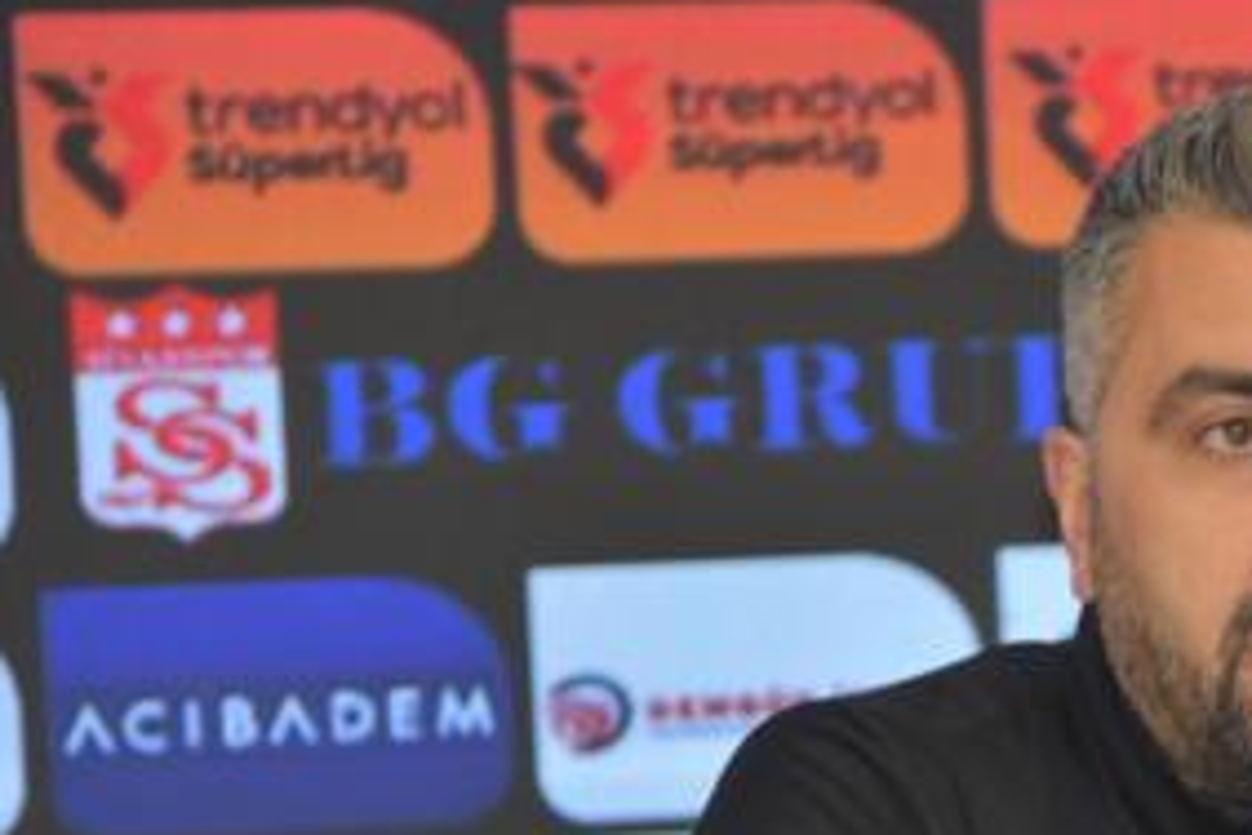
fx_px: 13180
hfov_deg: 5.4
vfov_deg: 3.6
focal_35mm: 379
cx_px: 1117
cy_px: 839
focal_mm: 116
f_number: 5.6
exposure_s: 1/60
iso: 800
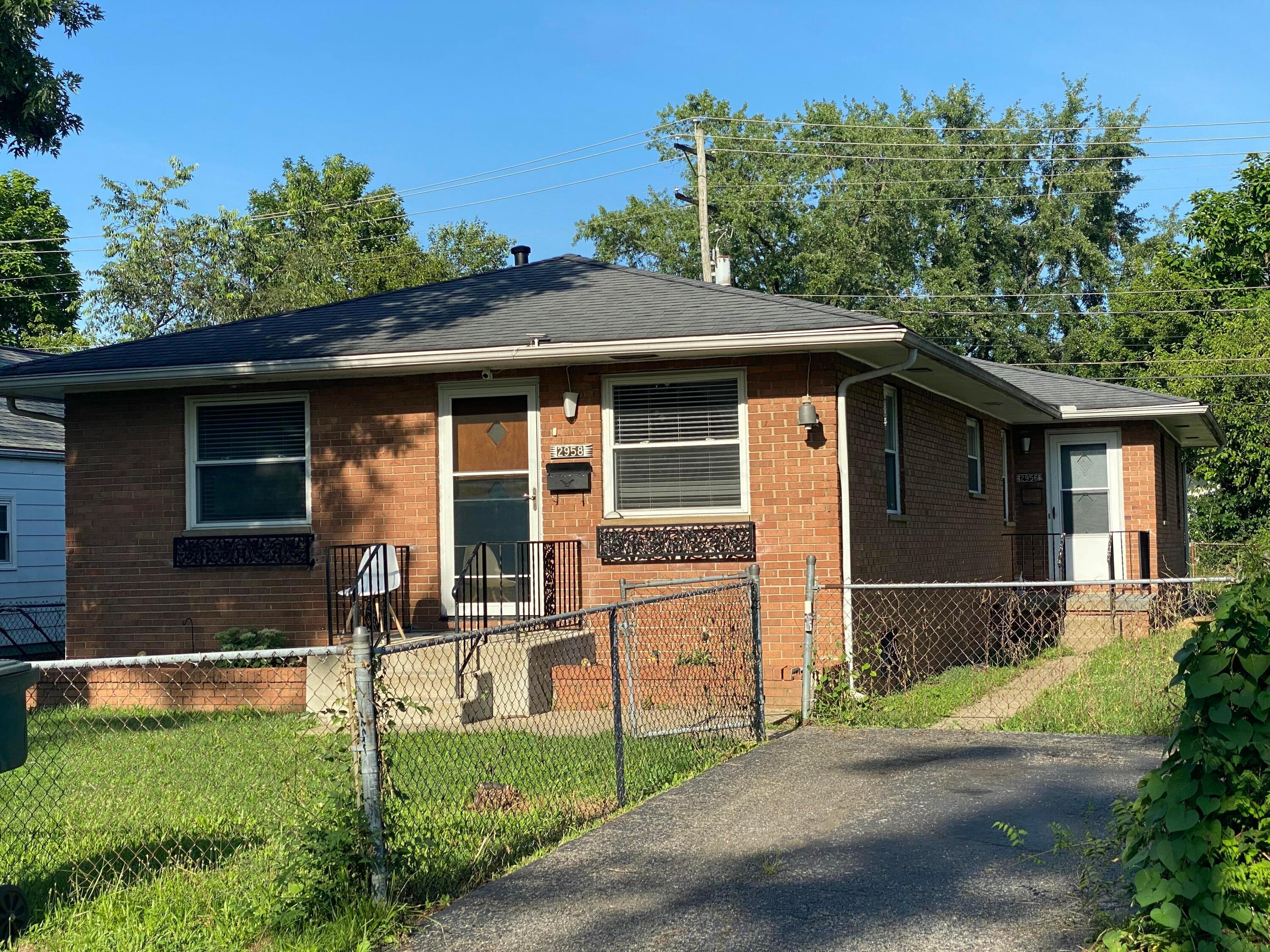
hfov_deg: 36.8
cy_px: 476
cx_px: 635
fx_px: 1908
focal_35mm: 52
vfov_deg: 28.0
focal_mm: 6
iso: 20
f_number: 2
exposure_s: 1/1089
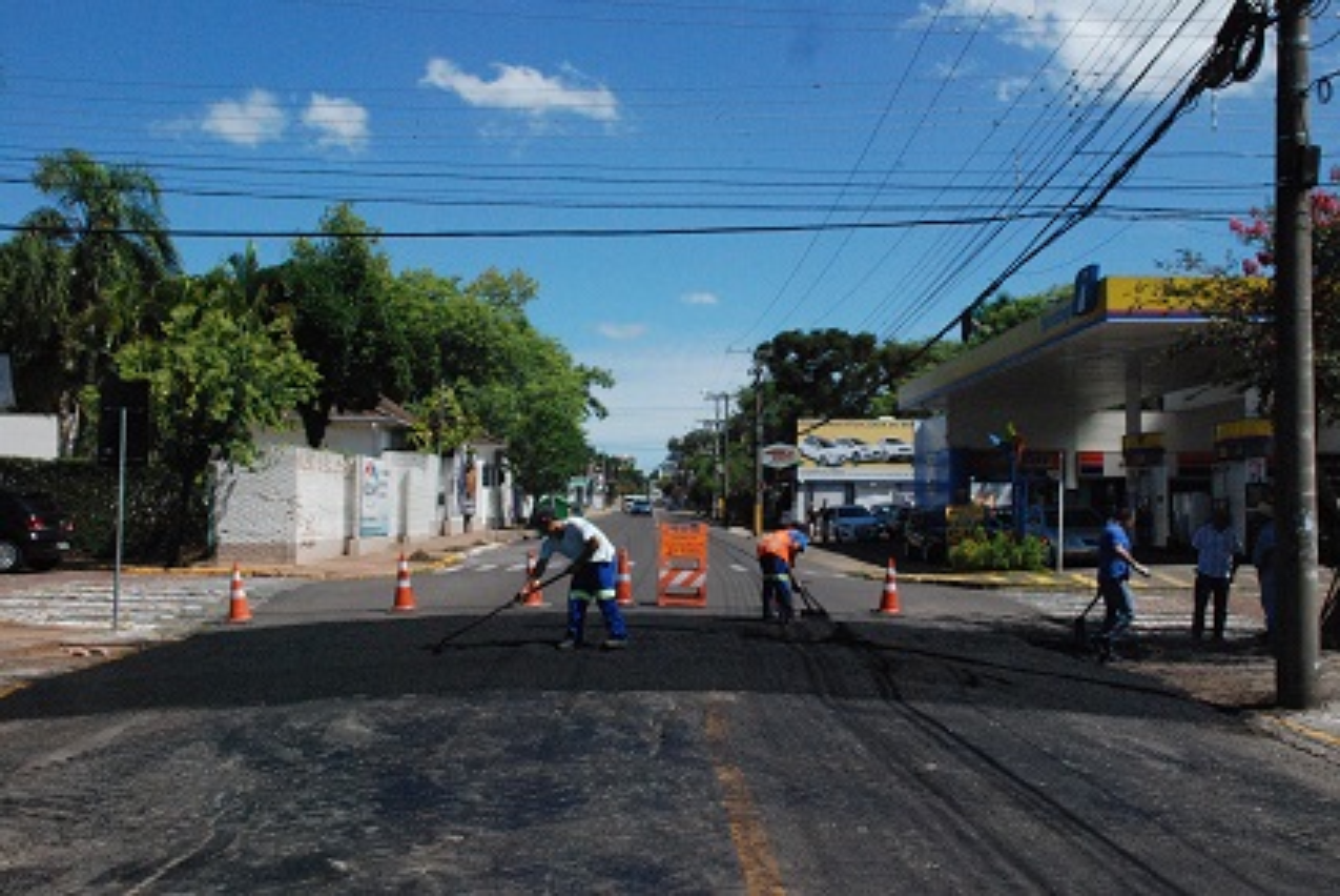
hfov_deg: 53.1
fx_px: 1341
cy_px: 448
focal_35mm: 36
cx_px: 670
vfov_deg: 36.9
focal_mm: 24
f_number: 14
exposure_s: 1/800
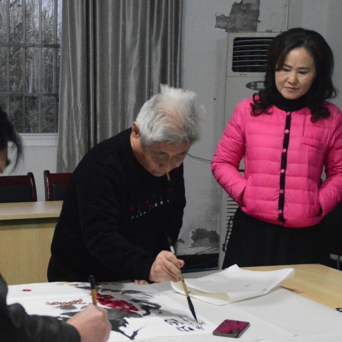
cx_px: 85
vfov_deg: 19.9
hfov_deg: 19.8
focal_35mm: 87
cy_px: 196
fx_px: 972
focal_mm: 38
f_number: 5
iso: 6400
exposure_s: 1/320
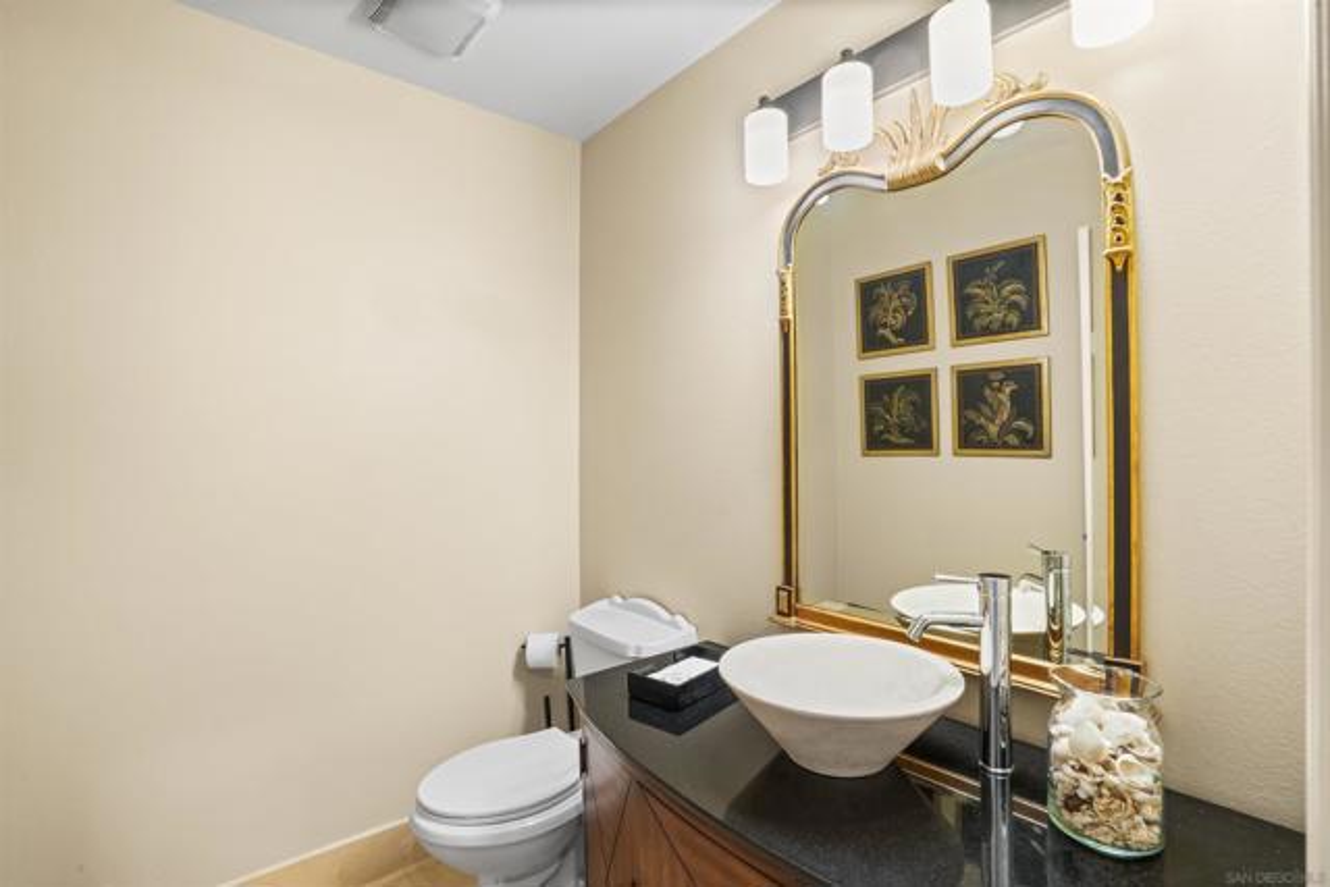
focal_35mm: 16
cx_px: 665
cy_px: 444
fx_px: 591
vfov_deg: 73.8
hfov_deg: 96.7
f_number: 11
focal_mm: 16
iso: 800
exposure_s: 1/3
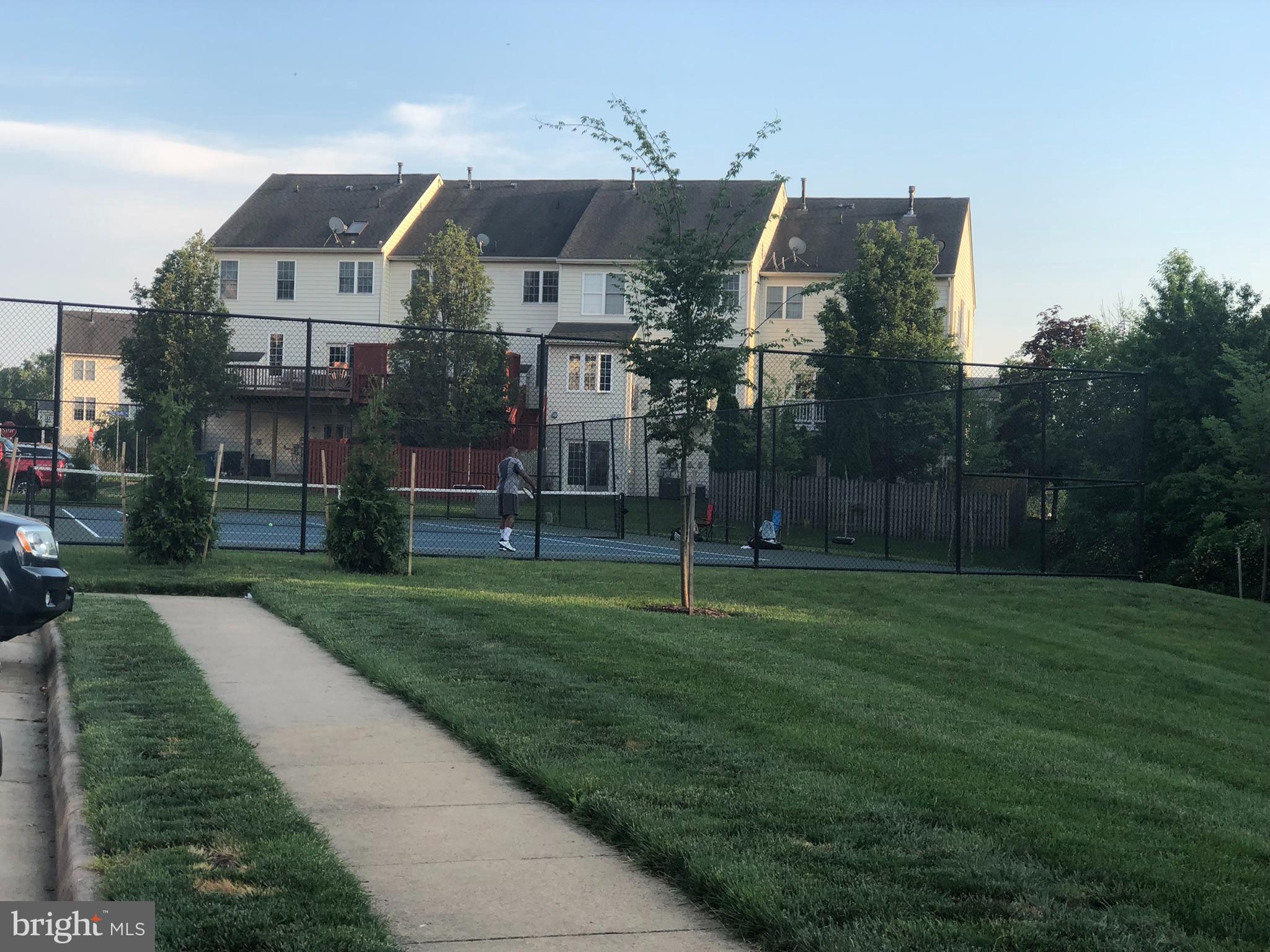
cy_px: 476
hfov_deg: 33.8
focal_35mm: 57
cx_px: 635
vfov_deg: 25.7
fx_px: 2091
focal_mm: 6.6
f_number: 2.8
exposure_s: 1/222
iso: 20
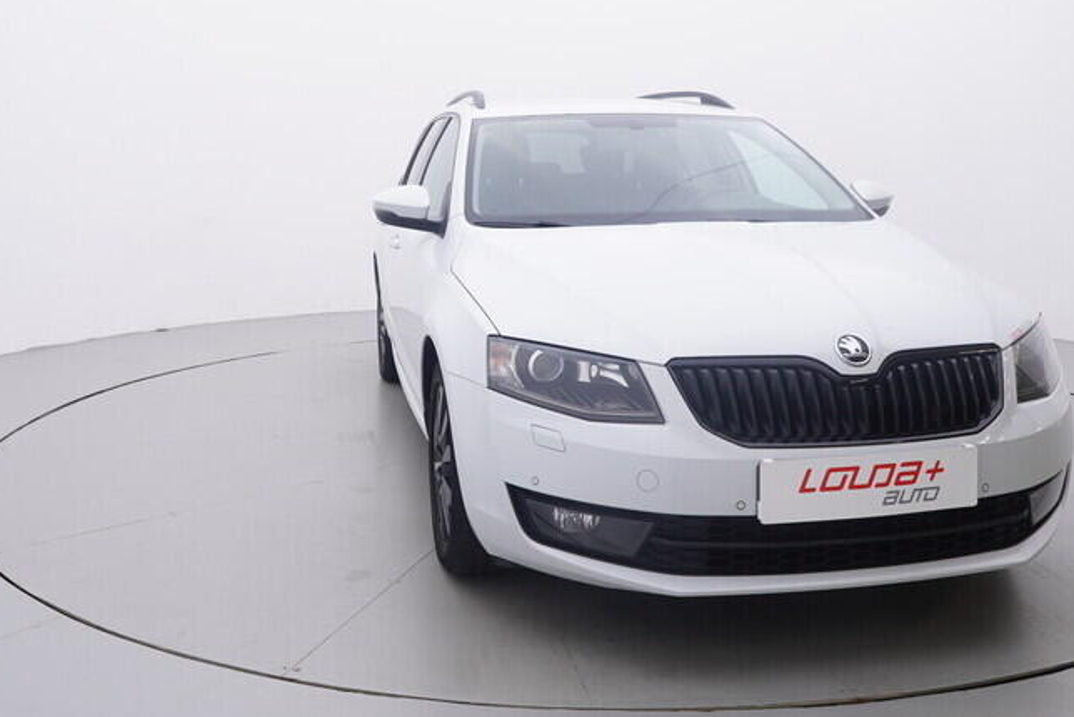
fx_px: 1068
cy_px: 282
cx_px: 510
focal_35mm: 36
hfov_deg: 53.4
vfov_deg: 36.9
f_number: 5
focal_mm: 15
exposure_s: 1/80
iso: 200
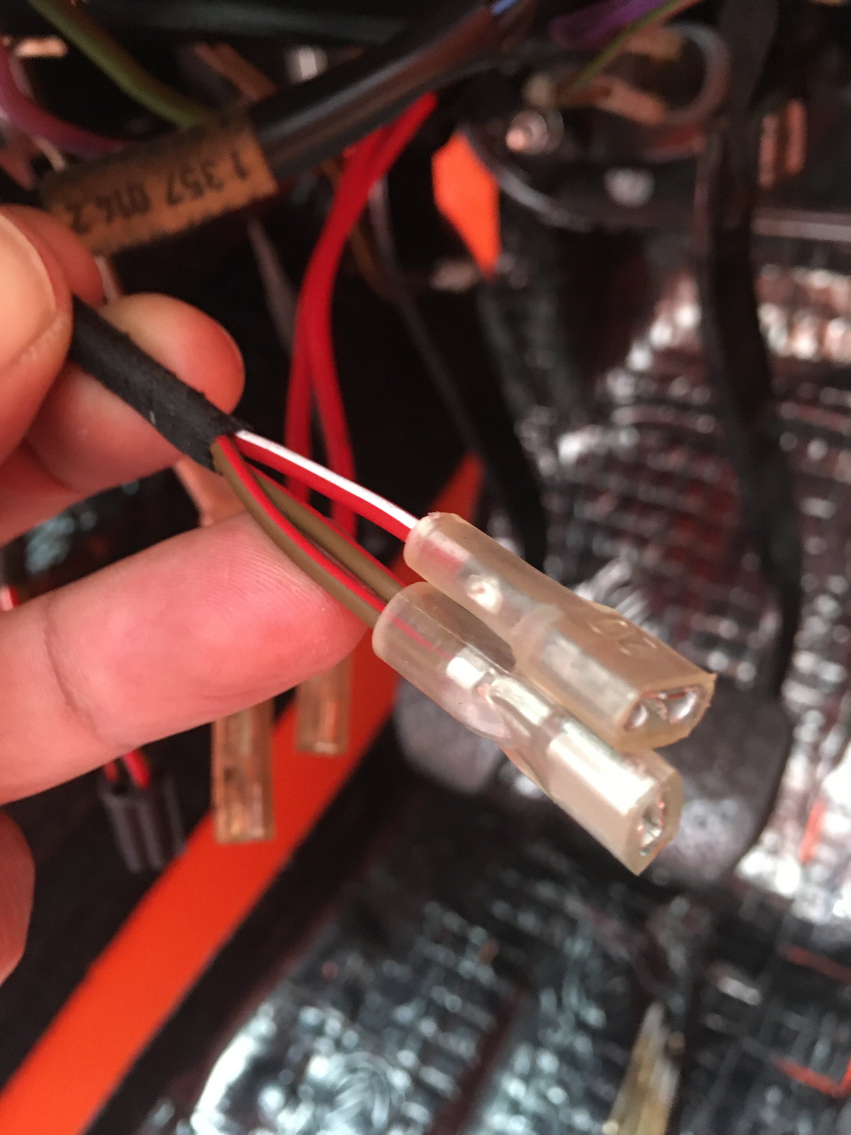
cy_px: 568
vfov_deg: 61.7
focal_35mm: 29
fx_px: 951
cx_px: 426
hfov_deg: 48.2
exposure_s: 1/17
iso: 250
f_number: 2.2
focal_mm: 4.15
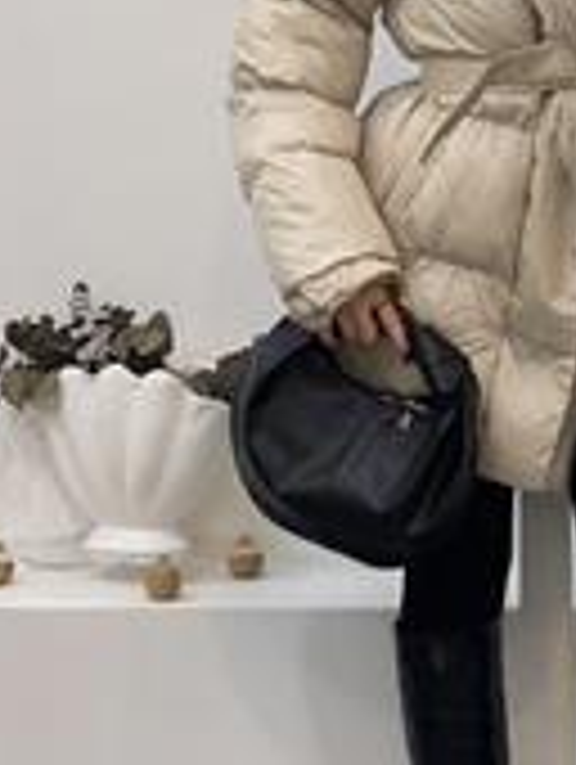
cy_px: 295
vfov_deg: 15.6
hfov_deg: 11.7
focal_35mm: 126
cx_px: 572
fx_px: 2788
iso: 80
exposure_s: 1/100
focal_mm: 6
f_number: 2
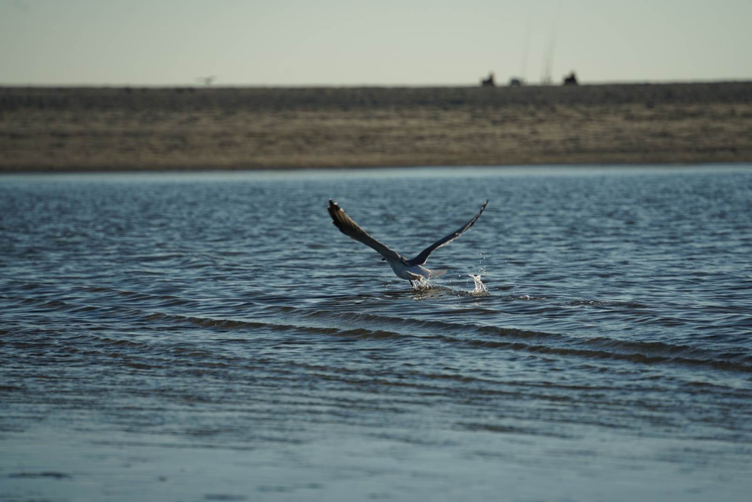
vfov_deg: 6.9
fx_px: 4181
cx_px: 376
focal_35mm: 200
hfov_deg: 10.3
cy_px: 251
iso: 100
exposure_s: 1/800
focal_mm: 200
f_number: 5.6
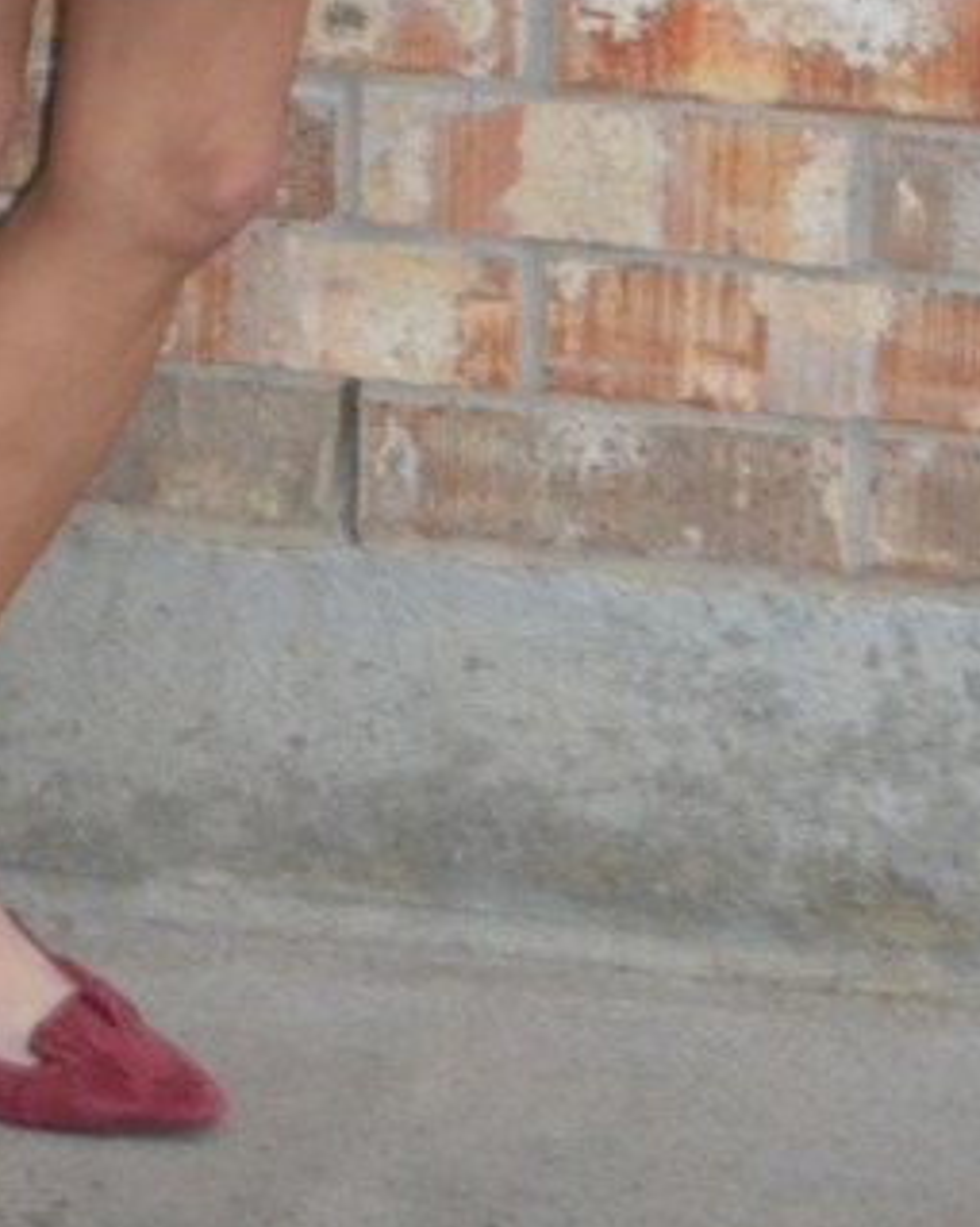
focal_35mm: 249
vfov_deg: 7.6
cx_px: 110
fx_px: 9014
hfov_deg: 6.2
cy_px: -635
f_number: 5.6
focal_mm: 55
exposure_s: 1/60
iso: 1000
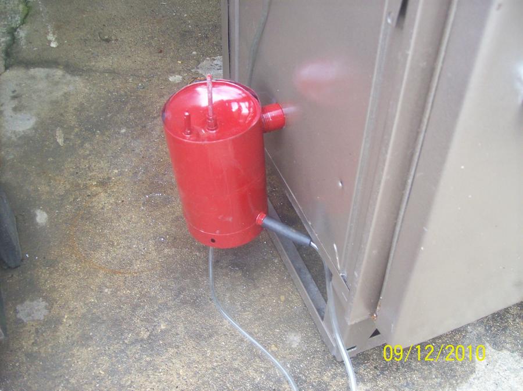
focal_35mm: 36
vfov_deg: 39.6
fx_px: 544
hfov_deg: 51.4
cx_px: 262
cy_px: 196
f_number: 2.7
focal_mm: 6
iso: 153
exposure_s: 1/128
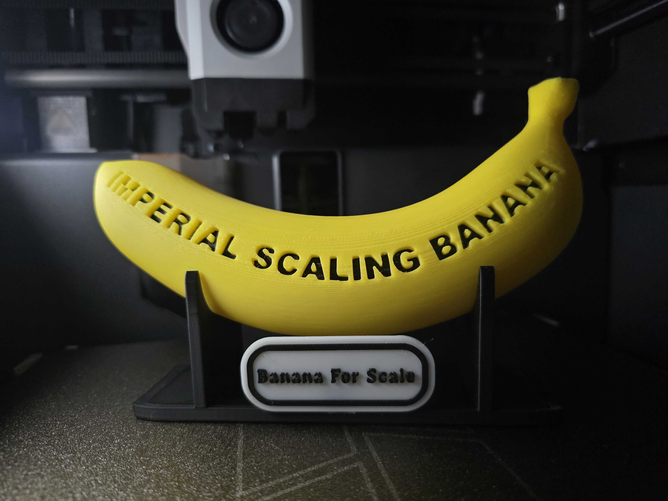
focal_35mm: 23
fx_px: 444
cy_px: 250
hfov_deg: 73.9
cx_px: 334
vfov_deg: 58.9
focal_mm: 6.3
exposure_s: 1/60
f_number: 1.7
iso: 1000
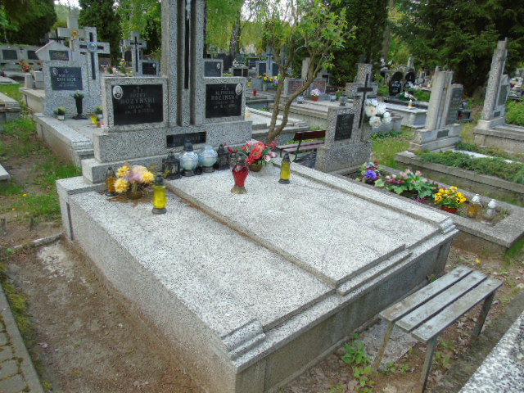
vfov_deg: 54.9
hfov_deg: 69.4
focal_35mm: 25
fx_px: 378
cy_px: 196
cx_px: 262
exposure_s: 1/100
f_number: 3.4
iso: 80
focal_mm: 4.4
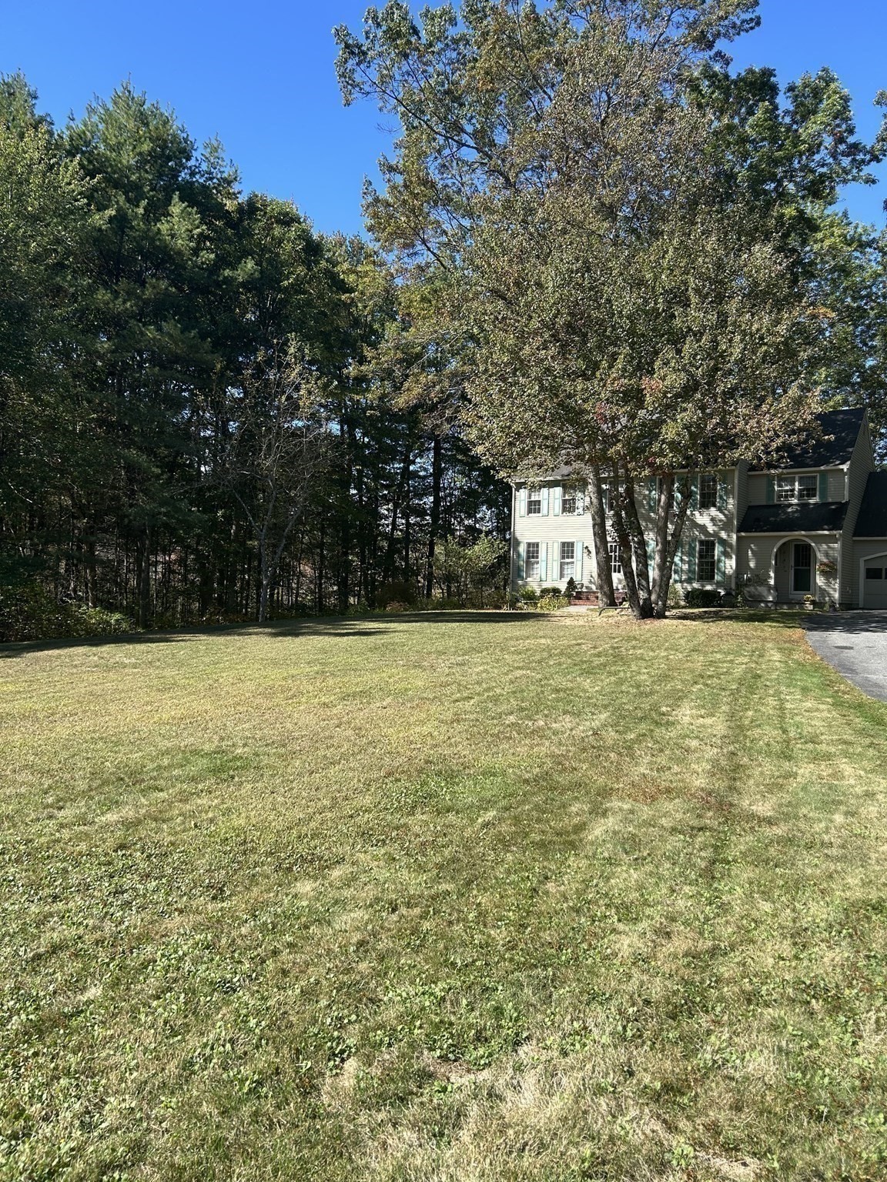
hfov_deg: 53.1
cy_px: 591
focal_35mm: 26
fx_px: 888
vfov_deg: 67.3
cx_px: 444
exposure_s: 1/1698
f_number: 1.5
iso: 50
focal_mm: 5.7
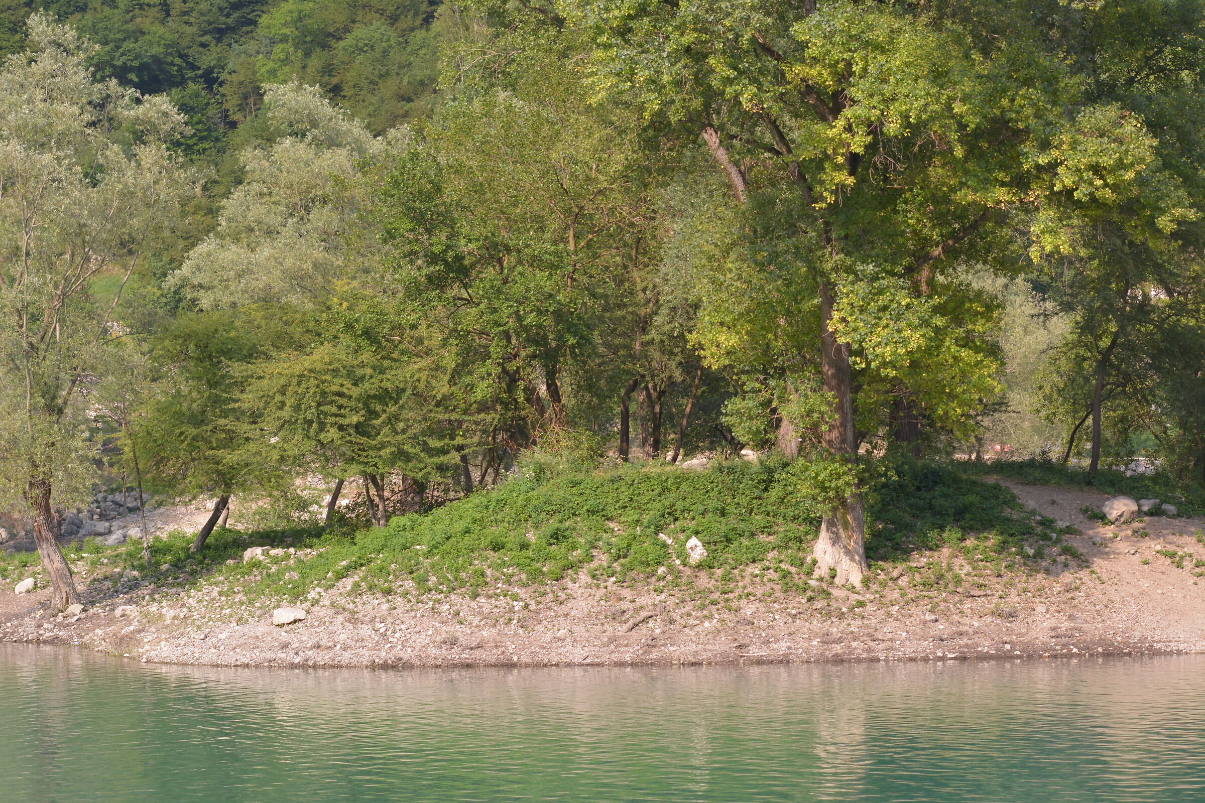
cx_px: 602
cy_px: 402
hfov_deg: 19.5
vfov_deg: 13.0
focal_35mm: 105
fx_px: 3514
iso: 100
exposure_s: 1/200
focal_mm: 70
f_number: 5.6
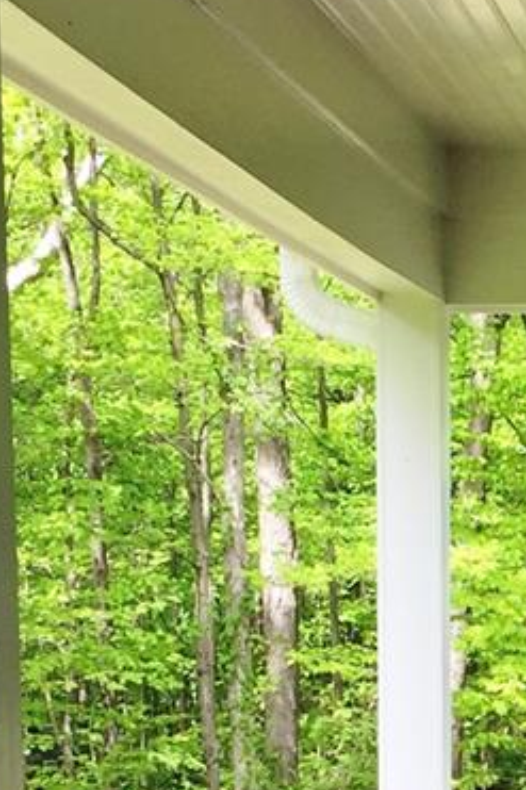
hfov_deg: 10.8
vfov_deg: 15.6
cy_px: 1024
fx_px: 2742
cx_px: 615
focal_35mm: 125
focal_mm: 4.15
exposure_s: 1/264
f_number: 2.2
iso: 32
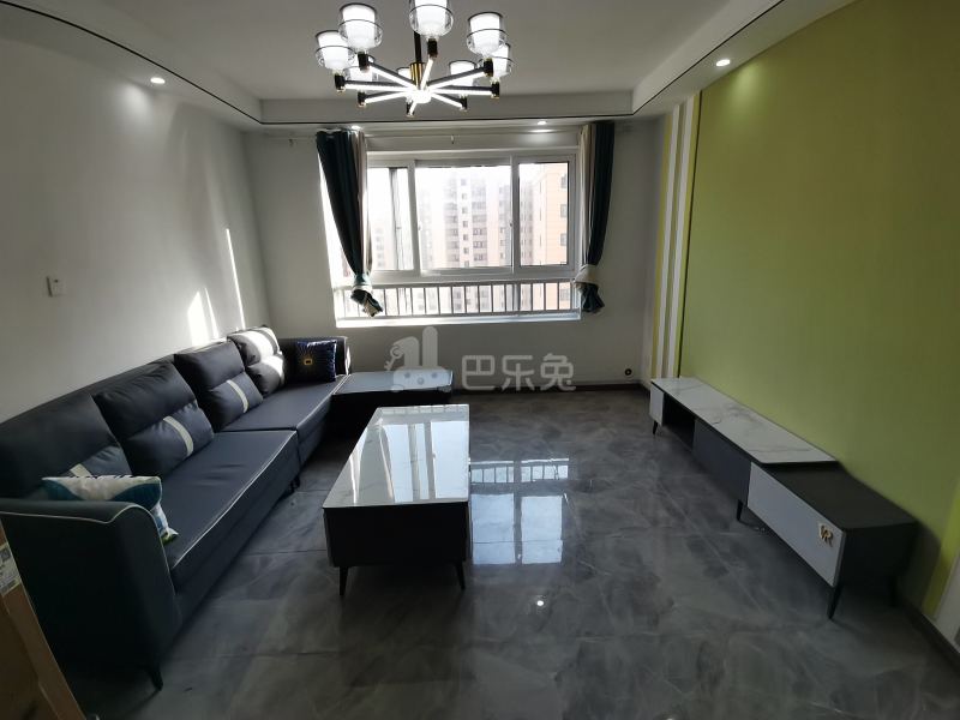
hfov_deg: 91.0
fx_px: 471
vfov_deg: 74.7
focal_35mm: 17
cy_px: 360
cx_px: 480
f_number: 2.4
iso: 50
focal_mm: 1.78
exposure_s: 1/100
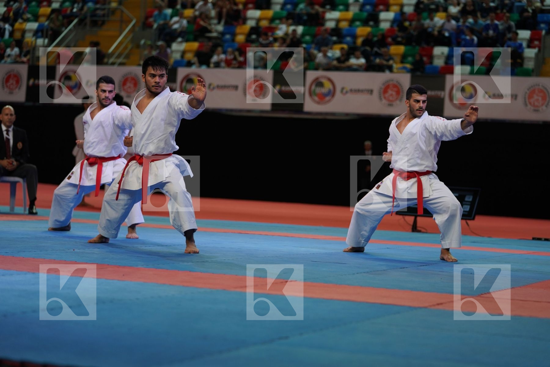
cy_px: 184
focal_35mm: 93
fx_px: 1421
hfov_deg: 21.9
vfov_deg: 14.7
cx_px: 275
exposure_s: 1/1000
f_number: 2.8
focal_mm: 93
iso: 640
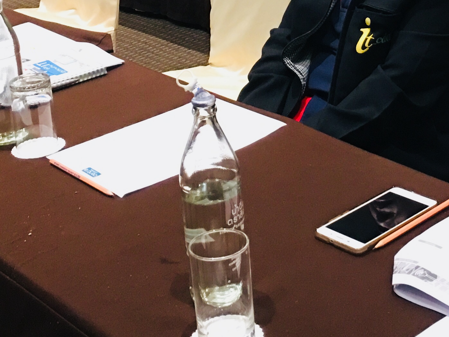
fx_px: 1090
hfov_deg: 22.9
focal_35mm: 84
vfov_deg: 16.7
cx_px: 366
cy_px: -89
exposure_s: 1/17
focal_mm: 4.15
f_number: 2.2
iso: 100
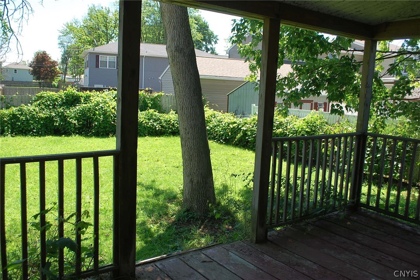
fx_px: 350
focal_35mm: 30
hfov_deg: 61.9
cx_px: 210
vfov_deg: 43.7
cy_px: 140
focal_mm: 20
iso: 100
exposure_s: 1/125
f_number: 5.6
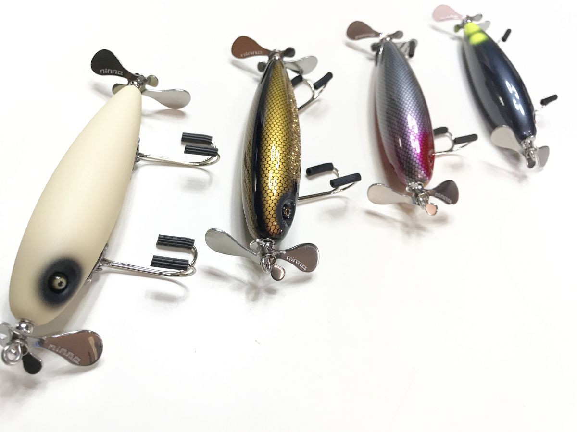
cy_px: 216
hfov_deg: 63.4
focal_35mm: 28
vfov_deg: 49.7
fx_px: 467
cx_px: 288
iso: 25
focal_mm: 3.99
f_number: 1.8
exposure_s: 1/30
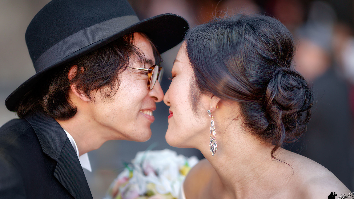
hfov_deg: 15.1
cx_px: 177
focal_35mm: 142
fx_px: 1333
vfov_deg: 8.5
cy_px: 86
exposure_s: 1/320
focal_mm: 135
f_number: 2
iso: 100
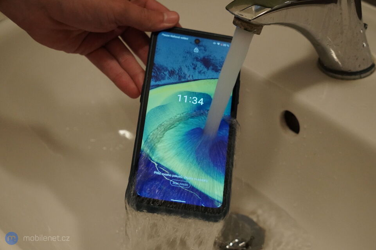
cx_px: 188
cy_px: 125
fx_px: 512
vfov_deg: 27.5
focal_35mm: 49
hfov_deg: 40.4
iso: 6400
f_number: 5
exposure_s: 1/125
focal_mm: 49
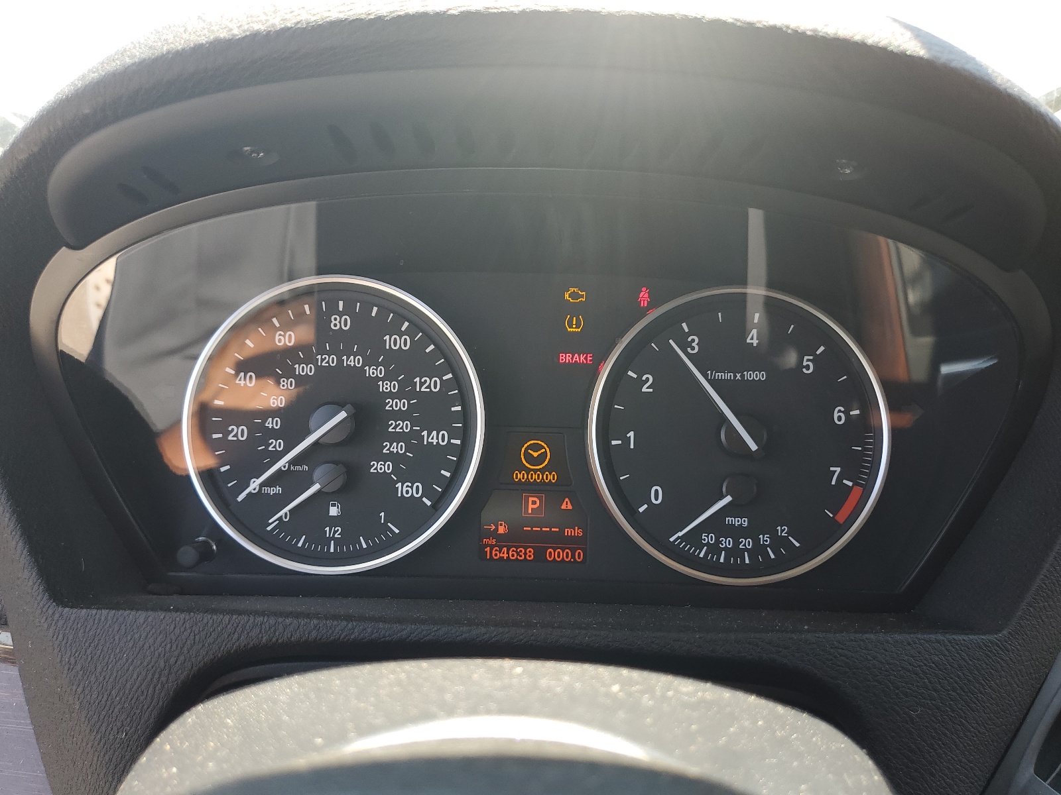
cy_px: 398
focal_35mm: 26
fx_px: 797
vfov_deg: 53.1
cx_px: 530
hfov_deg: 67.3
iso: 50
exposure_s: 1/213
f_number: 1.5
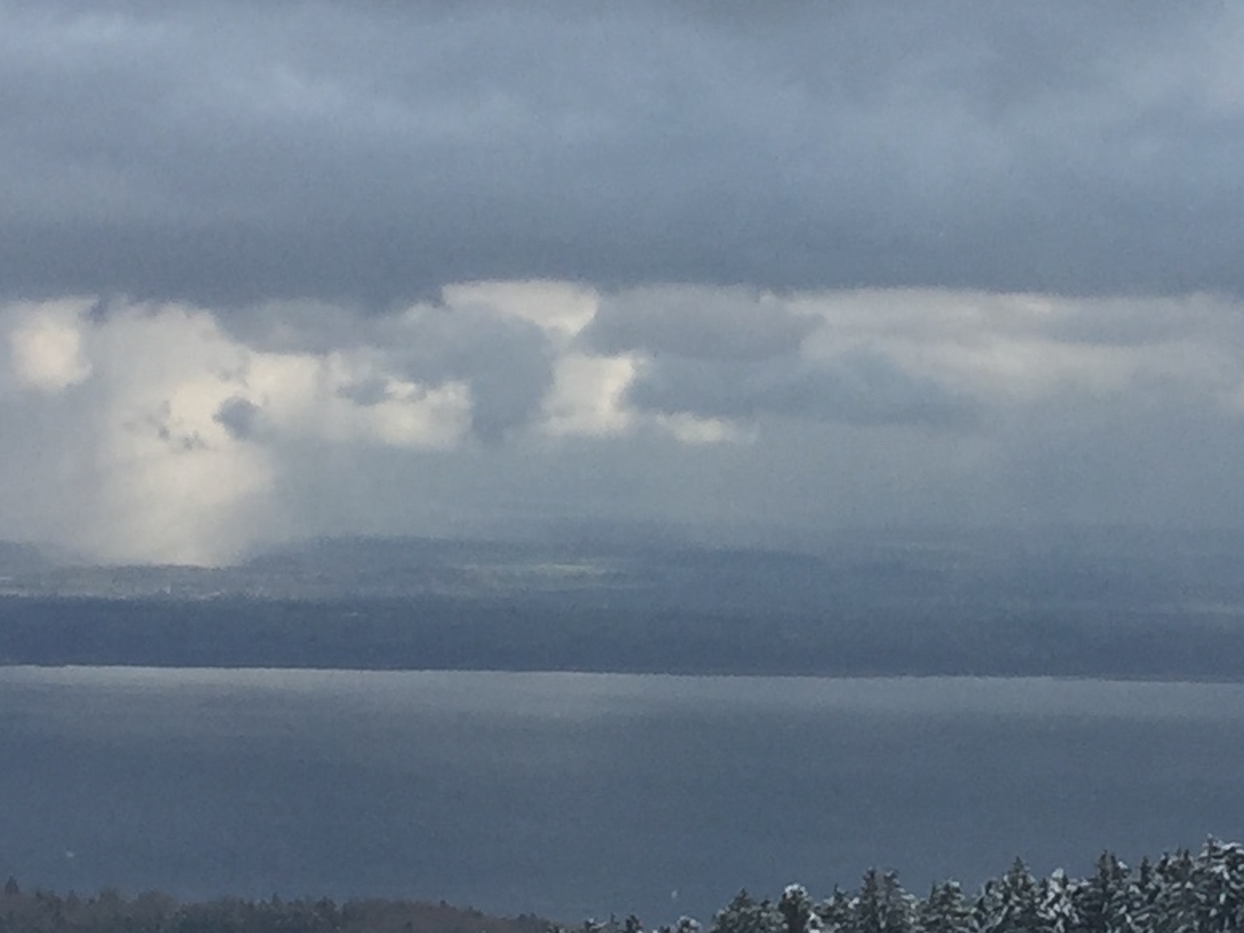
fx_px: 4384
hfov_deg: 16.0
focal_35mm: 122
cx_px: 1045
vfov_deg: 12.1
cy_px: 592
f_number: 2.2
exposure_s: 1/1647
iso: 32
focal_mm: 4.15
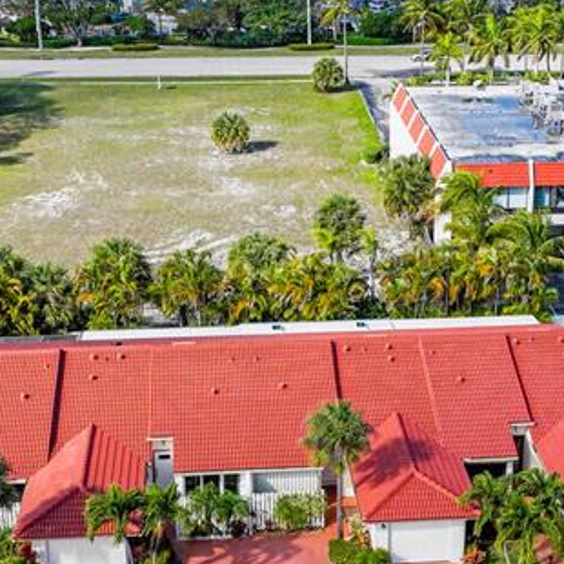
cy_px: 336
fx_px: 1290
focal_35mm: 70
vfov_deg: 24.6
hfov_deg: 24.6
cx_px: 357
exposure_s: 1/5000
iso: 170
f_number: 2.8
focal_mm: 12.29
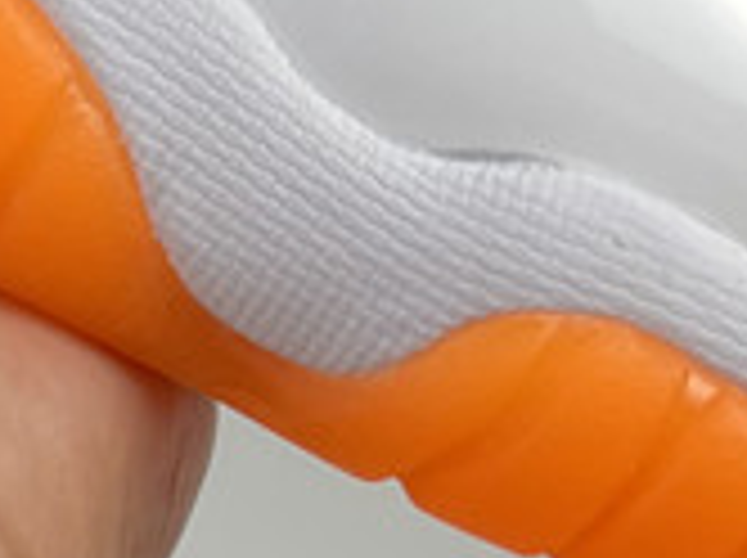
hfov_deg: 12.5
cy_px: -626
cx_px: 36
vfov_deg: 8.8
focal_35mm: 157
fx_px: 3383
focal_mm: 4.2
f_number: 1.6
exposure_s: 1/116
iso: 32
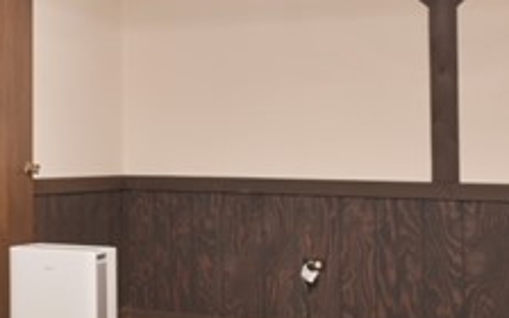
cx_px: -227
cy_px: 111
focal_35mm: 81
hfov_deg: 21.7
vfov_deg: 16.0
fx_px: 1130
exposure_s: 2.5
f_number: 9
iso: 320
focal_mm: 16.5
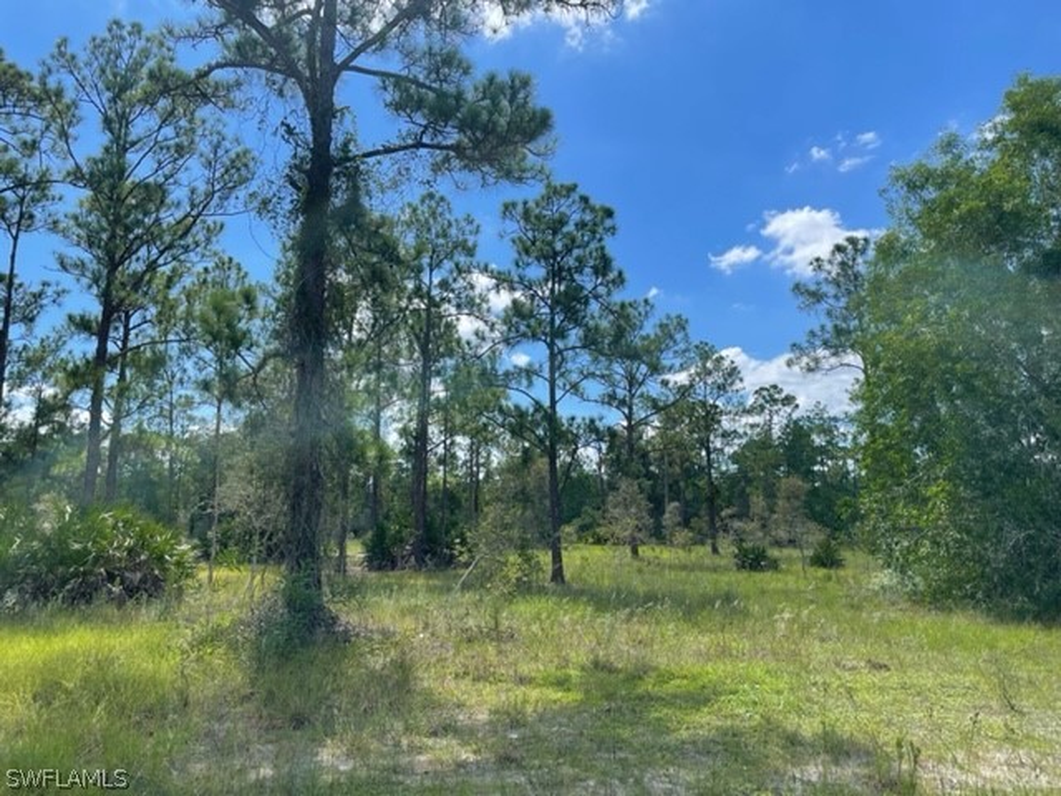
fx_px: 797
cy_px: 398
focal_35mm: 26
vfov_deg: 53.1
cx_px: 530
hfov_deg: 67.3
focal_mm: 4.2
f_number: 1.6
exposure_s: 1/4464
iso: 50
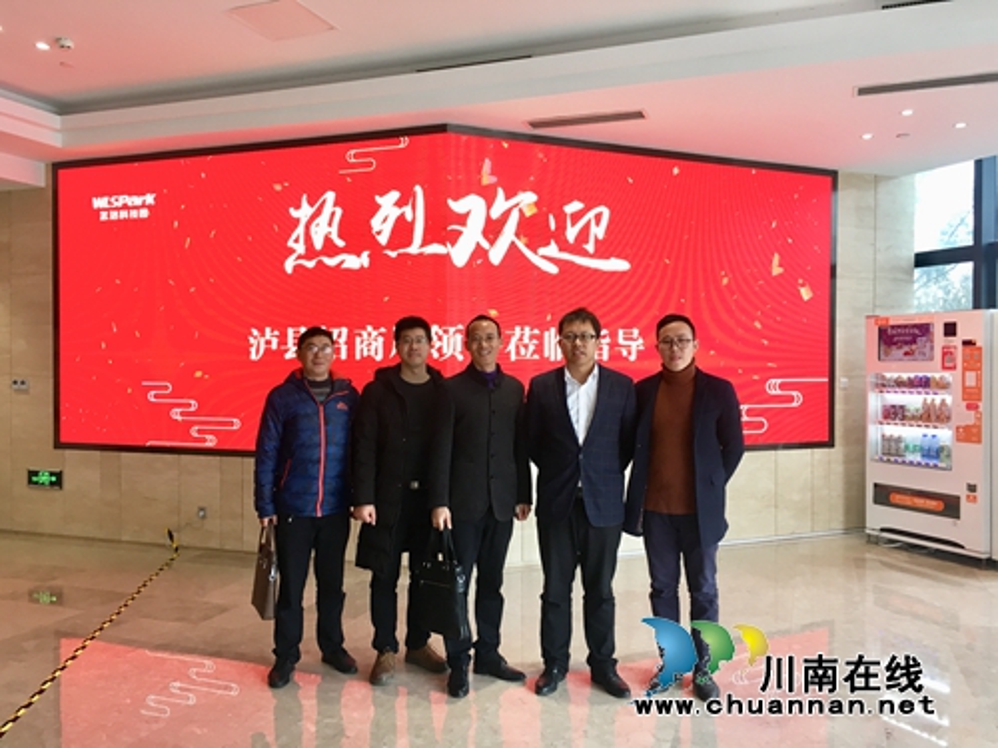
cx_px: 499
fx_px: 836
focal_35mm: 29
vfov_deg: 48.2
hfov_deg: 61.7
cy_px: 374
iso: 32
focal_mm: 4.15
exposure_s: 1/33
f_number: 2.2
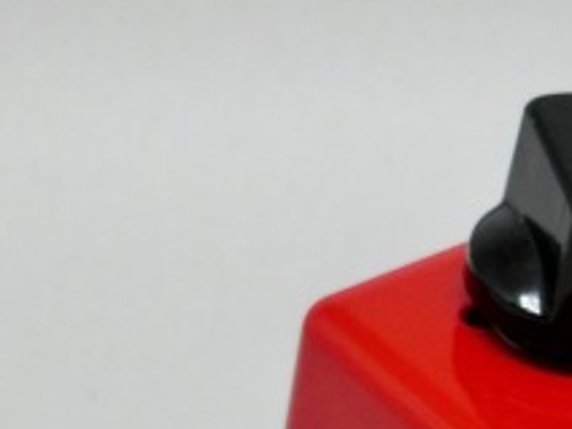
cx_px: 664
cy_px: 629
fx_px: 2594
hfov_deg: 12.3
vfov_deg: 9.2
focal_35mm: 157
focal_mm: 9.3
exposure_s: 1/125
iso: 200
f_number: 4.7
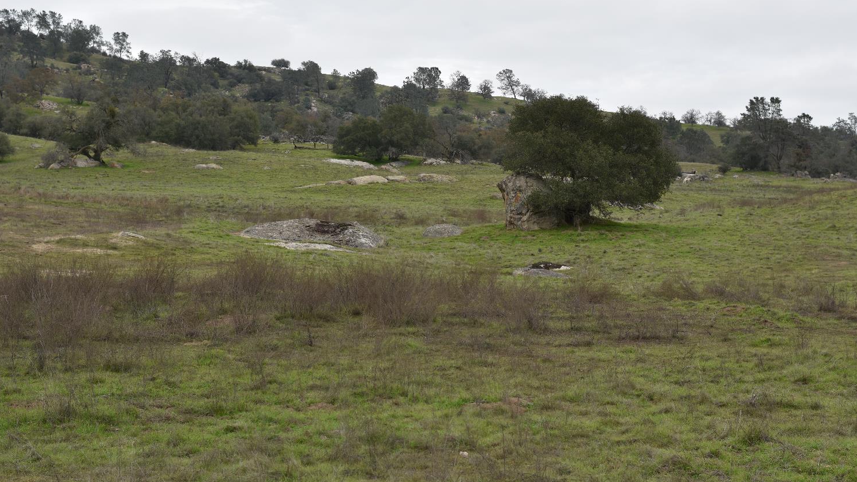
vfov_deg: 21.6
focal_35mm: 56
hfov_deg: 37.5
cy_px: 202
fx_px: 1262
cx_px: 431
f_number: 5.6
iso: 100
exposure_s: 1/250
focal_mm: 35
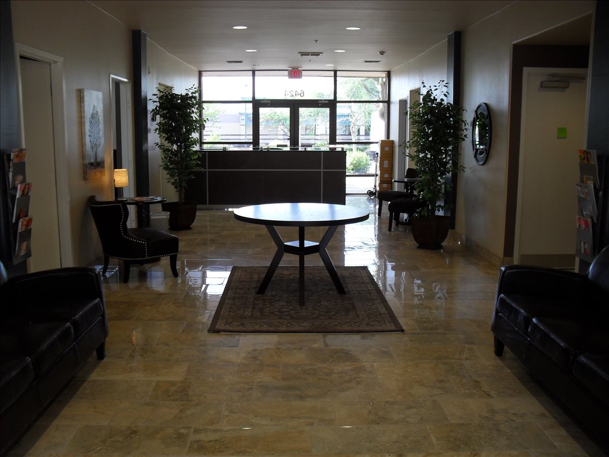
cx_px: 304
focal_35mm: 35
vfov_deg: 40.7
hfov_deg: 52.6
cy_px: 228
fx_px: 616
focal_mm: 6.3
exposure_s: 1/45
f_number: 3.2
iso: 100
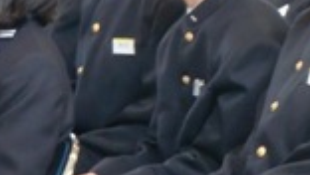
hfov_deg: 5.6
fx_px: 3159
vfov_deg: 3.2
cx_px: 296
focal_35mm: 384
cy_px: -95
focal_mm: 22
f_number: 5.2
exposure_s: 1/13
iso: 400
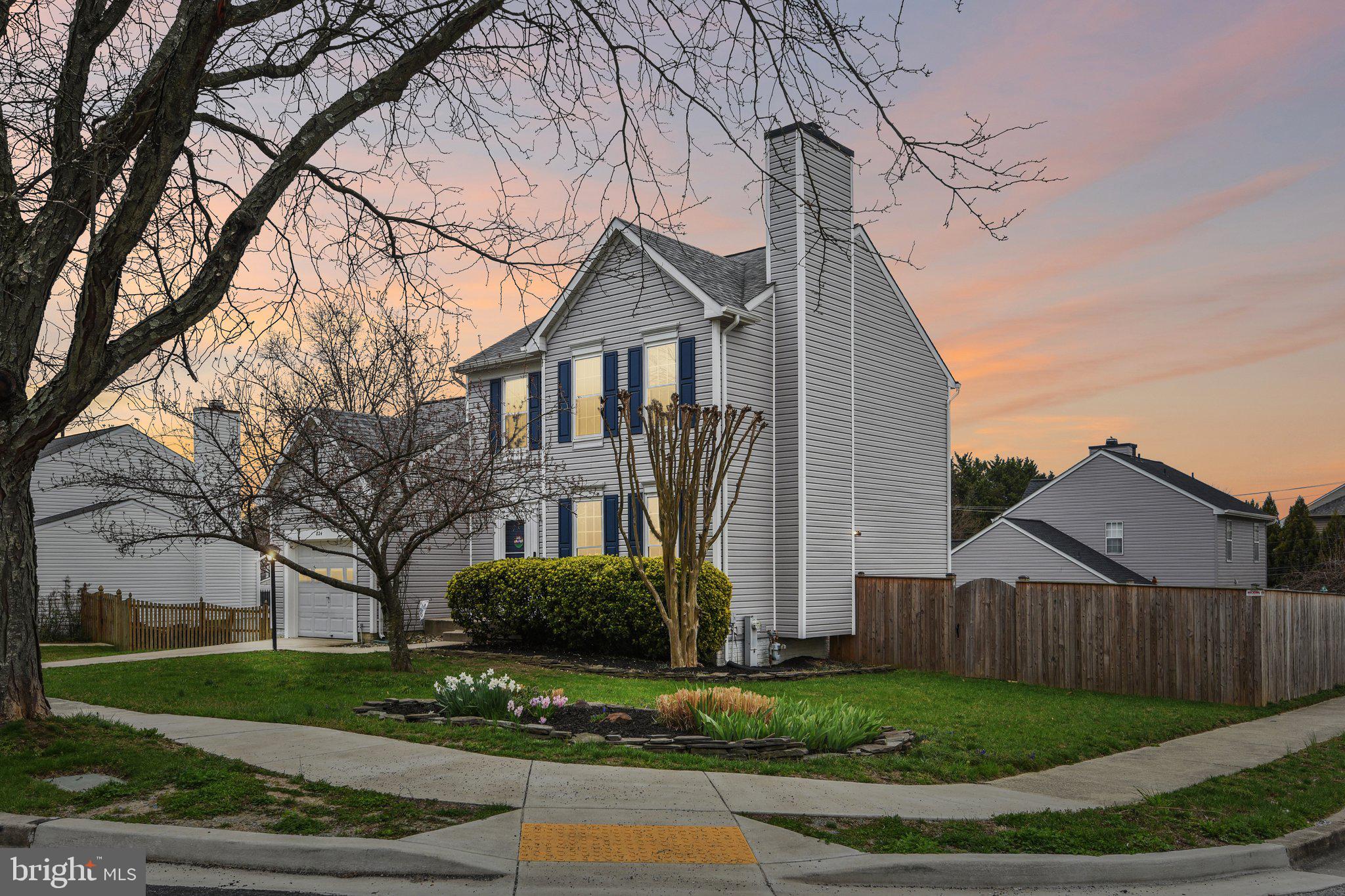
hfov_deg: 67.4
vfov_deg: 47.9
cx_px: 672
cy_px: 448
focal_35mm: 27
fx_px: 1009
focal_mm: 27
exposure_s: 1/80
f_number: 8
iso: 400
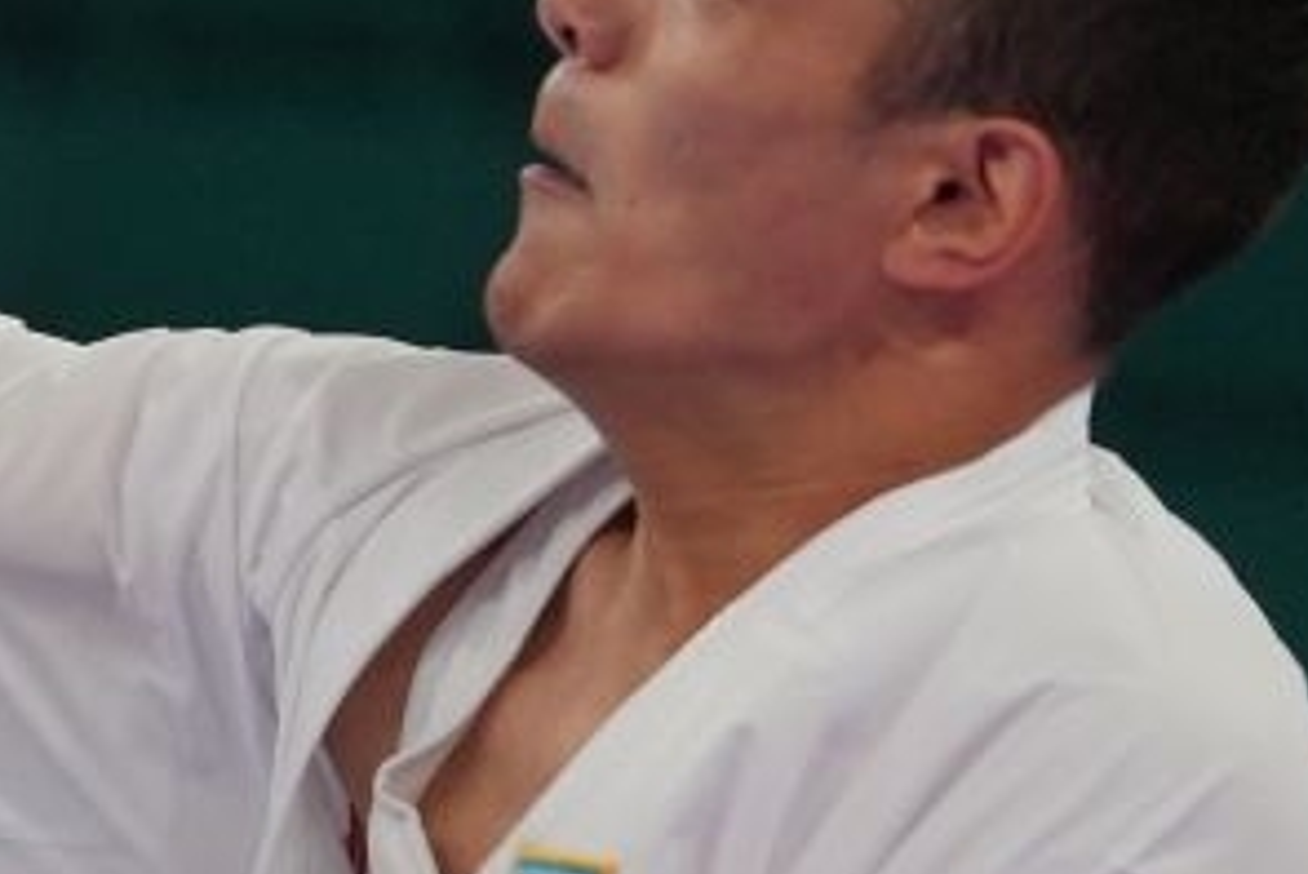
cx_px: -736
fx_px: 44383
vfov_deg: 1.1
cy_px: 1655
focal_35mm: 1221
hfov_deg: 1.7
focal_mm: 200
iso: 500
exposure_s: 1/1000
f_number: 2.8
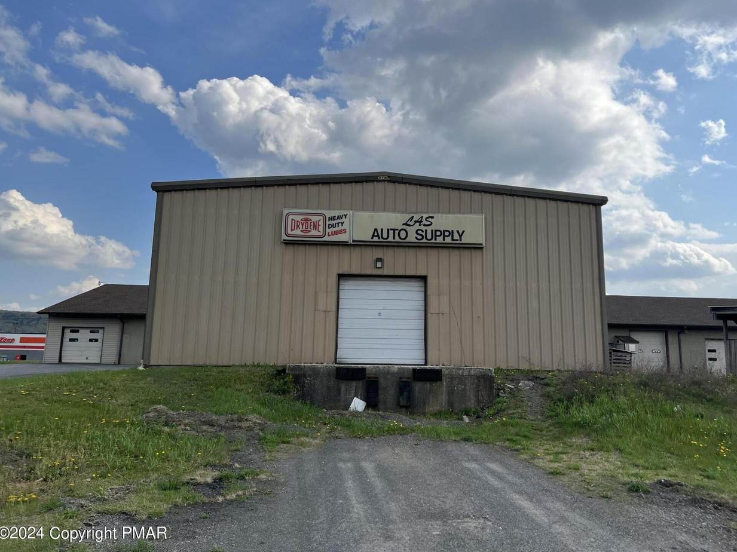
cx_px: 378
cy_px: 272
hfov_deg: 65.3
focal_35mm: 27
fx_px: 575
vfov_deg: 51.3
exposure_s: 1/4630
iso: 50
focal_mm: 5.7
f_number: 1.5
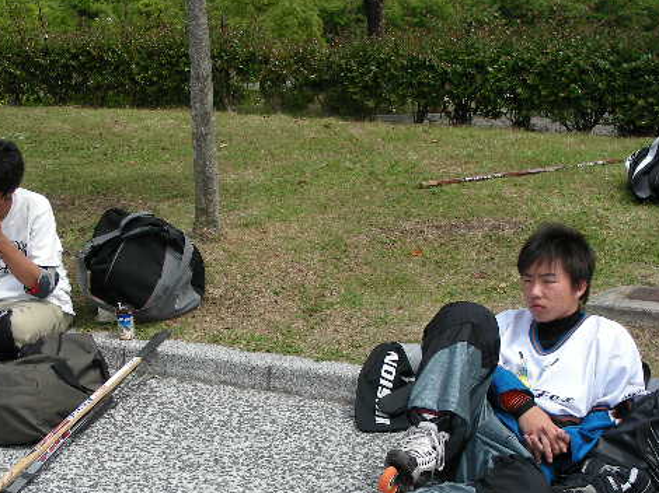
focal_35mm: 79
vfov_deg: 18.6
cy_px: 318
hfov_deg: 24.7
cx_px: 250
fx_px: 1503
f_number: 4
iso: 50
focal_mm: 9.7
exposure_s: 1/373
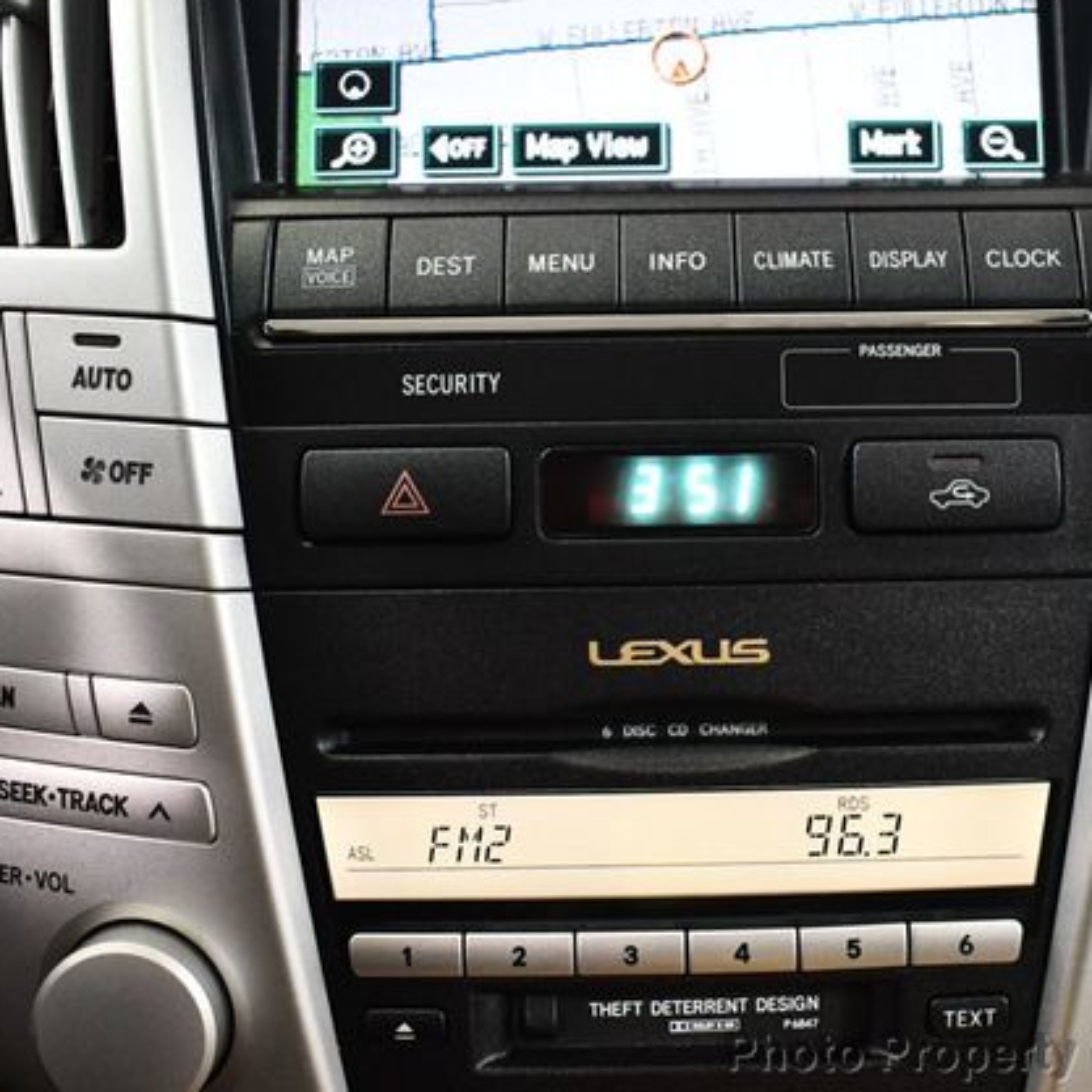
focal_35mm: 47
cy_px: 542
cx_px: 694
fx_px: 1677
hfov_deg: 35.8
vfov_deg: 36.1
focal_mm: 18
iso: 3200
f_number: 3.5
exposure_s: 1/80
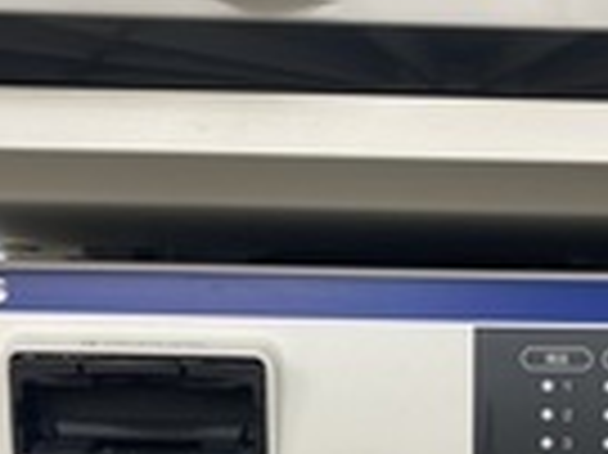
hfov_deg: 25.0
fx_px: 1351
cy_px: 620
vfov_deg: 17.7
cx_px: 464
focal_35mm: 77
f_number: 1.8
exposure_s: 1/120
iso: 80
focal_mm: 4.25
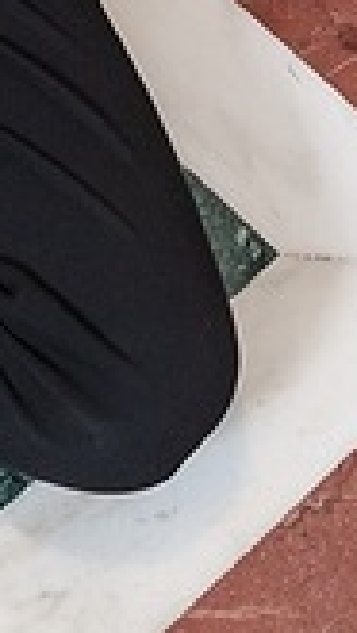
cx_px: -537
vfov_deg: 9.5
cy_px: -336
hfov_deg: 5.3
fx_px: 3697
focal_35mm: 220
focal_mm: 40
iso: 1250
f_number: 5
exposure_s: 1/160
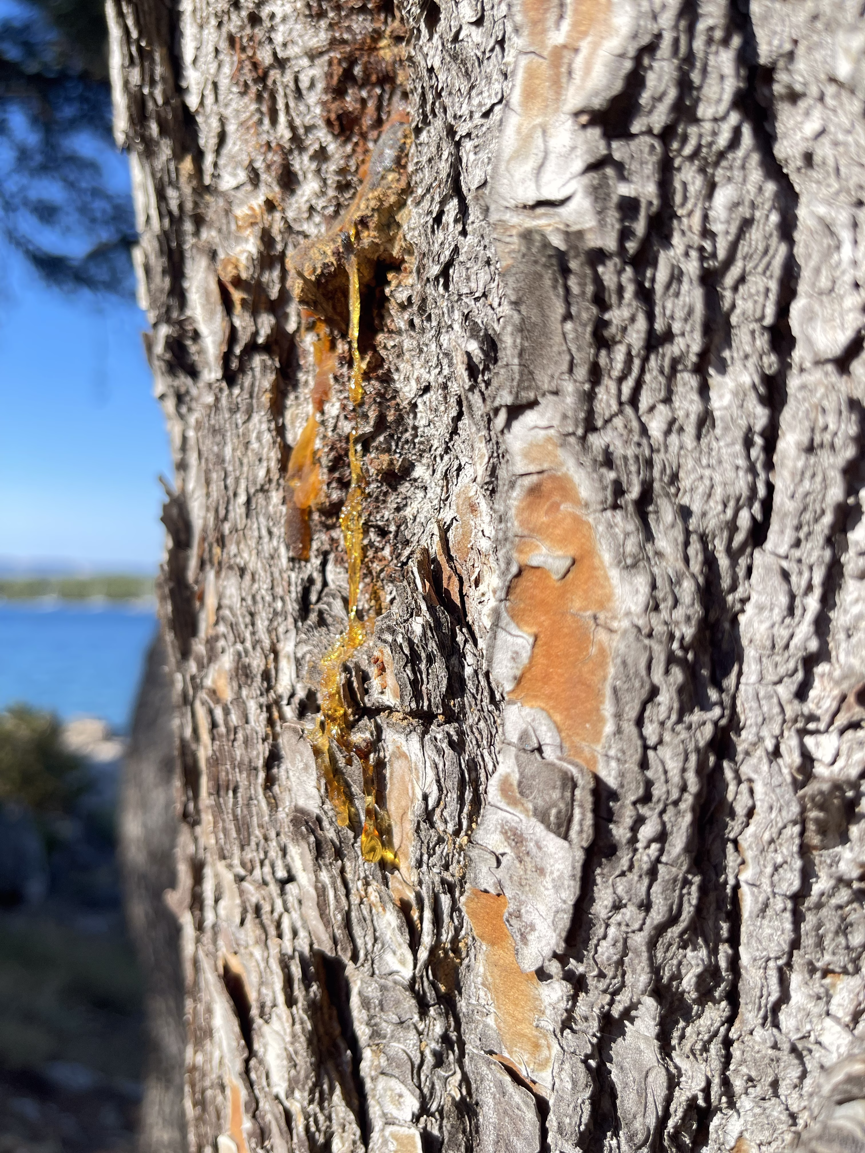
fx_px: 866
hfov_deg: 53.1
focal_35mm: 26
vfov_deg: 67.3
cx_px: 432
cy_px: 576
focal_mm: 5.1
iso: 50
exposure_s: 1/1667
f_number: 1.6
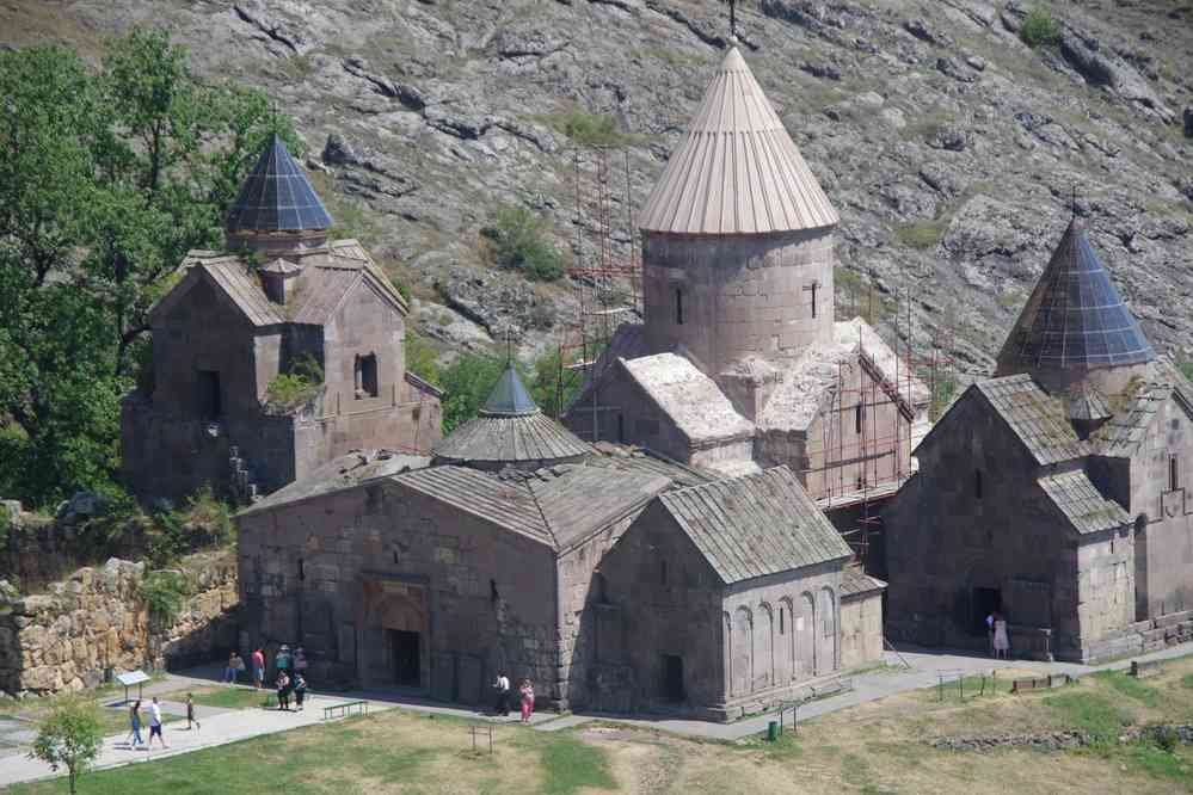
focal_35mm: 165
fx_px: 5467
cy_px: 398
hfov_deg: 12.5
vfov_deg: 8.3
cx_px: 596
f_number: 9
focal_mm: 110
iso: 200
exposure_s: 1/160
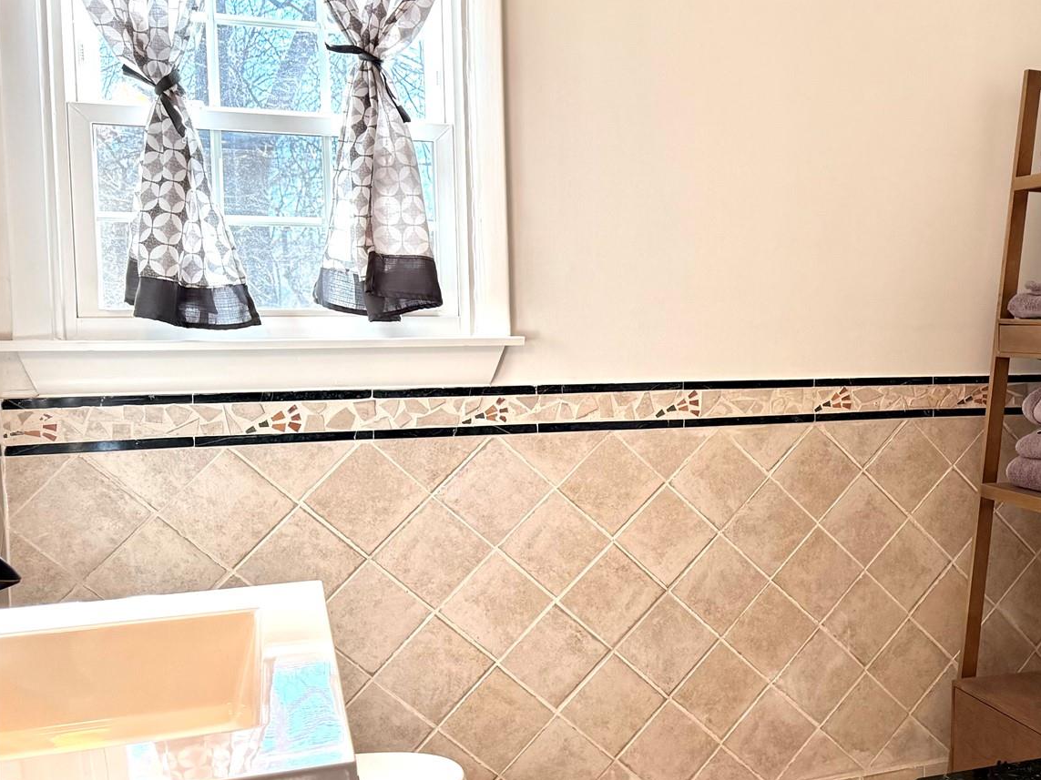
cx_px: 928
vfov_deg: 33.6
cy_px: 406
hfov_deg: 40.7
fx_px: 1293
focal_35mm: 43
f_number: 1.78
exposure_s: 1/228
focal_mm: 6.76
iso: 125
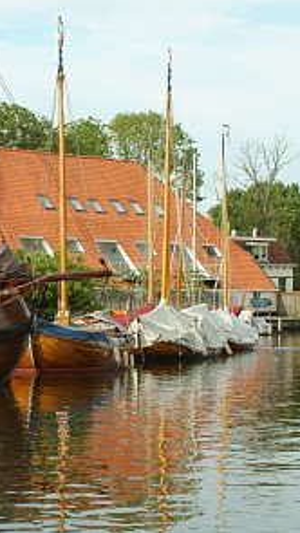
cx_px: -42
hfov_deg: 12.4
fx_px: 1357
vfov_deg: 22.2
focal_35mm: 96
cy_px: 265
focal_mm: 40
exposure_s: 1/350
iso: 400
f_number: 9.5
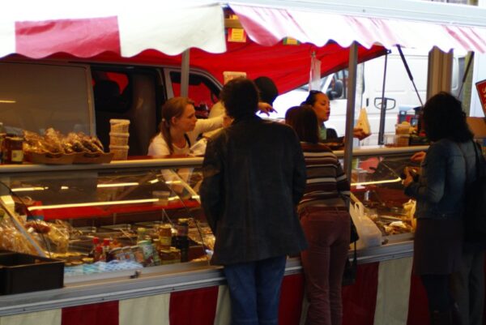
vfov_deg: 13.1
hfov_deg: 19.4
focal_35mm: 105
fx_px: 1418
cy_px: 162
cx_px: 243
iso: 160
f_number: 4
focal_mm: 70
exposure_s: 1/125
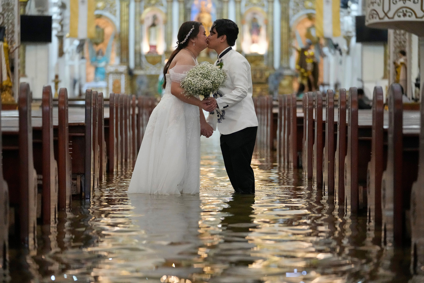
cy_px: 142
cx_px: 212
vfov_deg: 10.5
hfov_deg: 15.6
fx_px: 1543
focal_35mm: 131
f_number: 2.8
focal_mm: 131
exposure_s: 1/640
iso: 8000
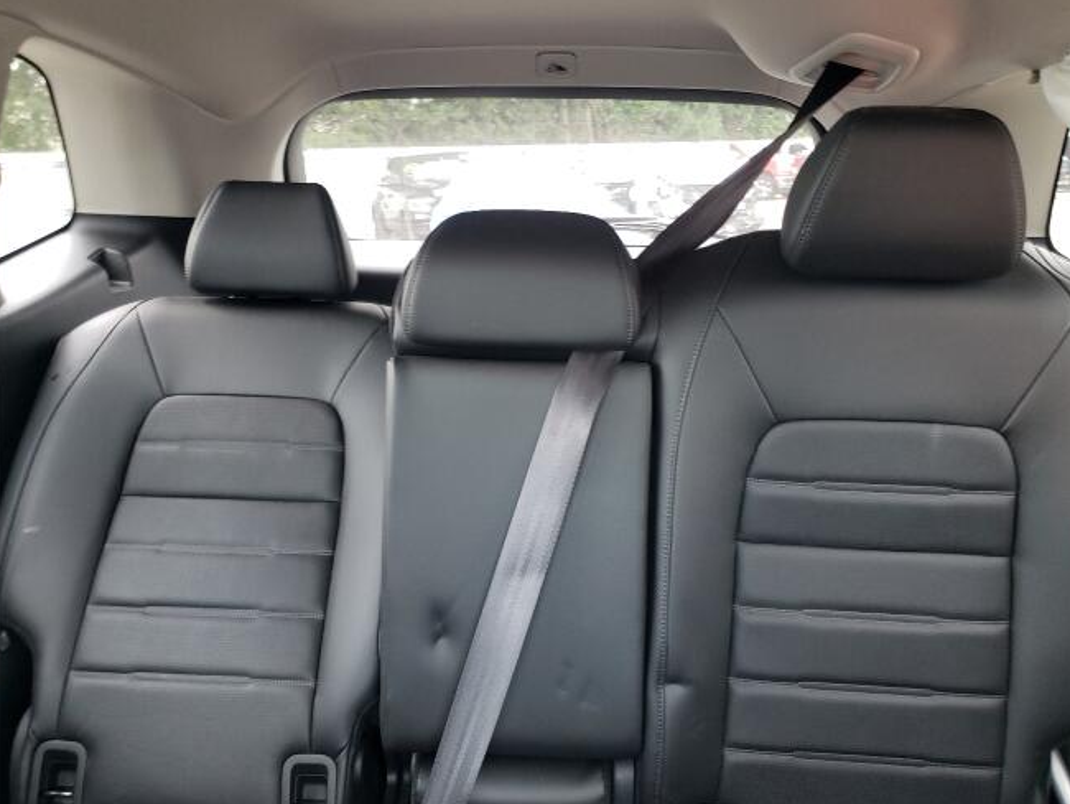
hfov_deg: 56.8
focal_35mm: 32
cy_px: 379
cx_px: 509
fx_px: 990
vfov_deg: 44.2
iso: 129
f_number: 1.5
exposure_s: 1/50
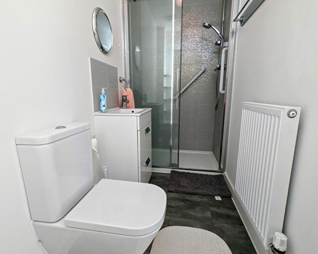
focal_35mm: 17
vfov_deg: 77.0
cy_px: 125
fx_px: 160
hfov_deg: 89.6
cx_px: 153
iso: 148
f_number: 2.2
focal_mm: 2.35
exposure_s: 1/50
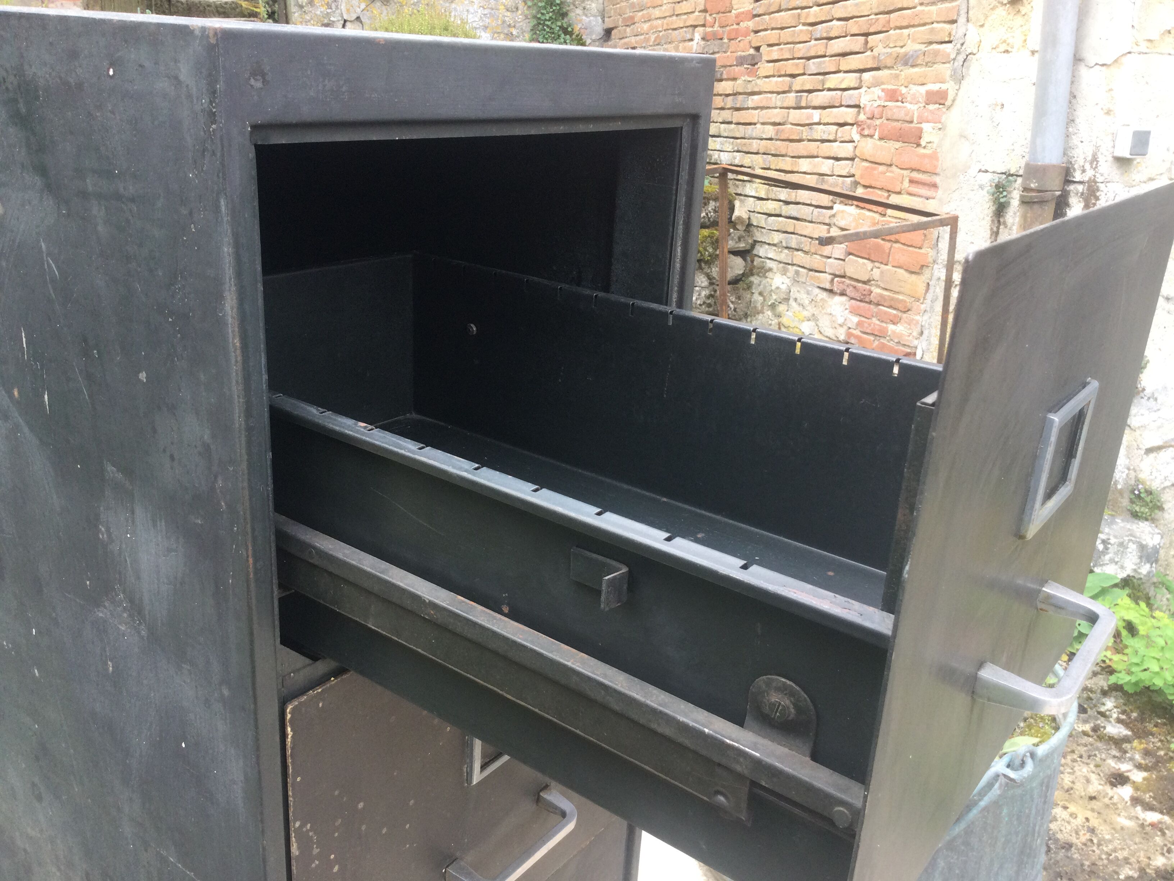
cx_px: 587
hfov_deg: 58.4
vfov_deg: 45.4
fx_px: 1051
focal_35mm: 31
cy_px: 440
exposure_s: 1/100
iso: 50
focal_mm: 3.3
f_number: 2.4
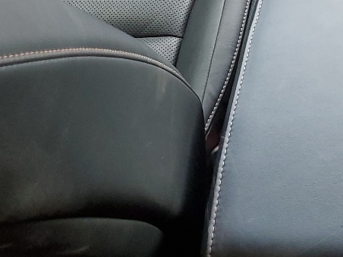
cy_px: -72
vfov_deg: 15.3
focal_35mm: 92
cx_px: 370
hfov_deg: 20.4
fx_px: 912
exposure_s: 1/120
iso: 69
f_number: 1.5
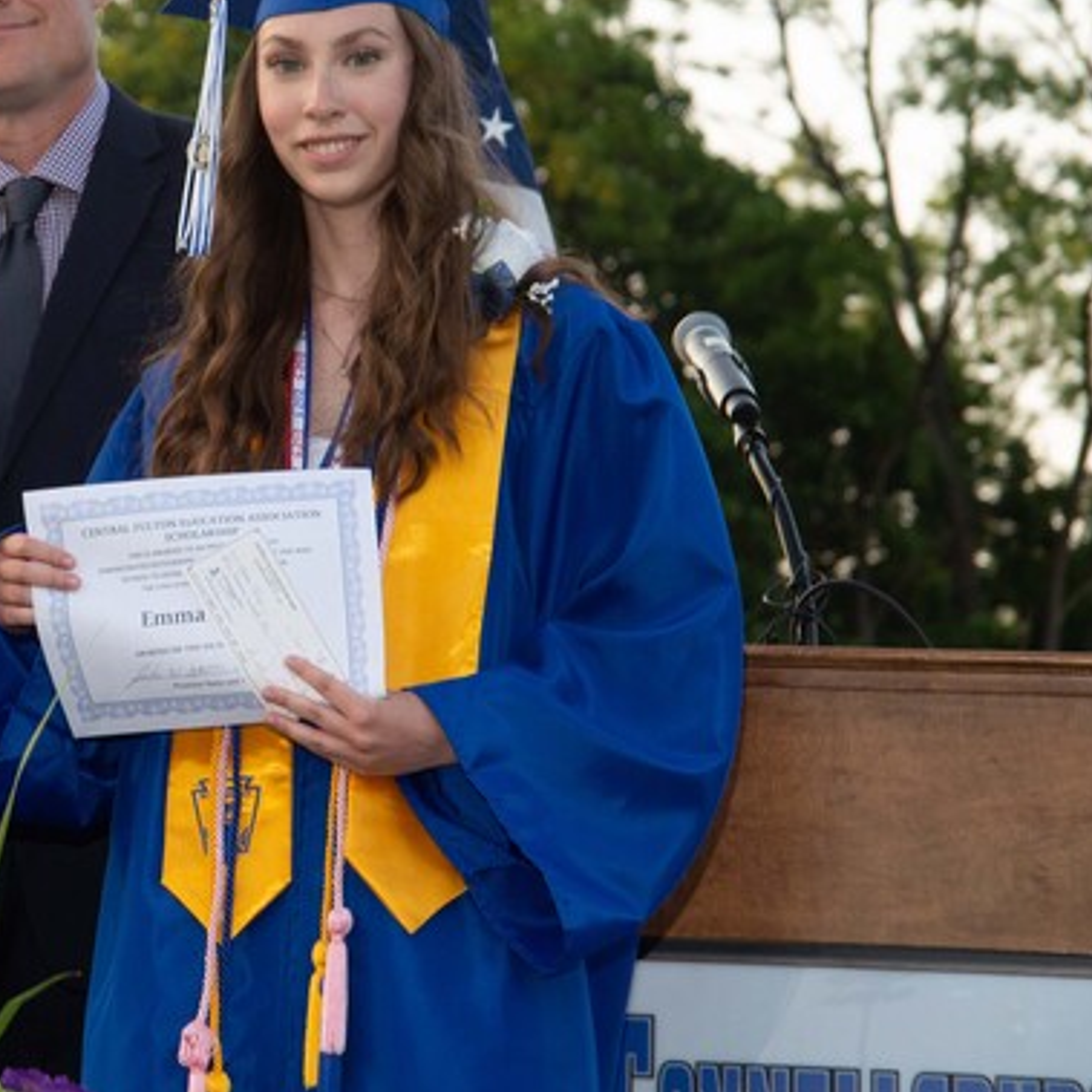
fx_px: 7424
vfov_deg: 8.4
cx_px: 95
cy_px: 415
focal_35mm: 208
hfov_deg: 8.4
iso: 800
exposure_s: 1/200
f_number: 10
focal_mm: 116
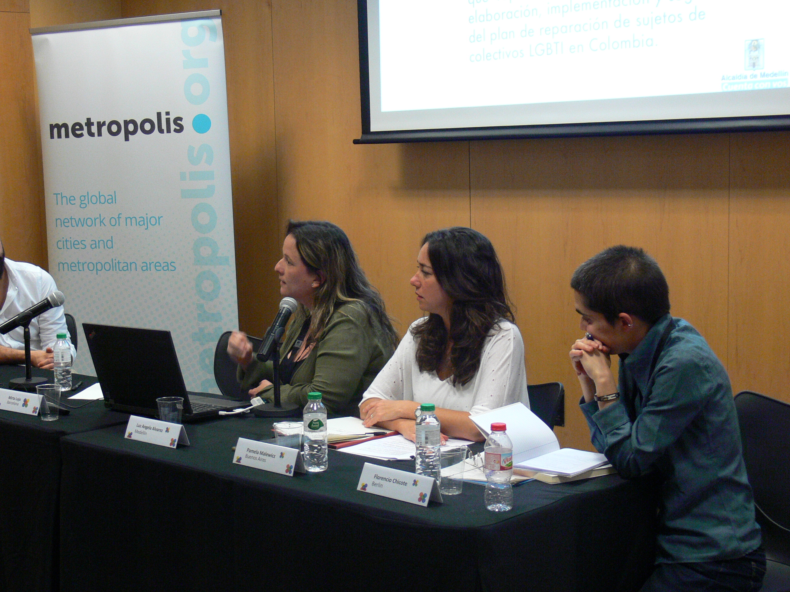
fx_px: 1369
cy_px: 328
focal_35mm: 60
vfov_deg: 24.4
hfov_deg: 32.1
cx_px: 306
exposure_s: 1/30
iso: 200
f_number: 3.2
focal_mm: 10.1
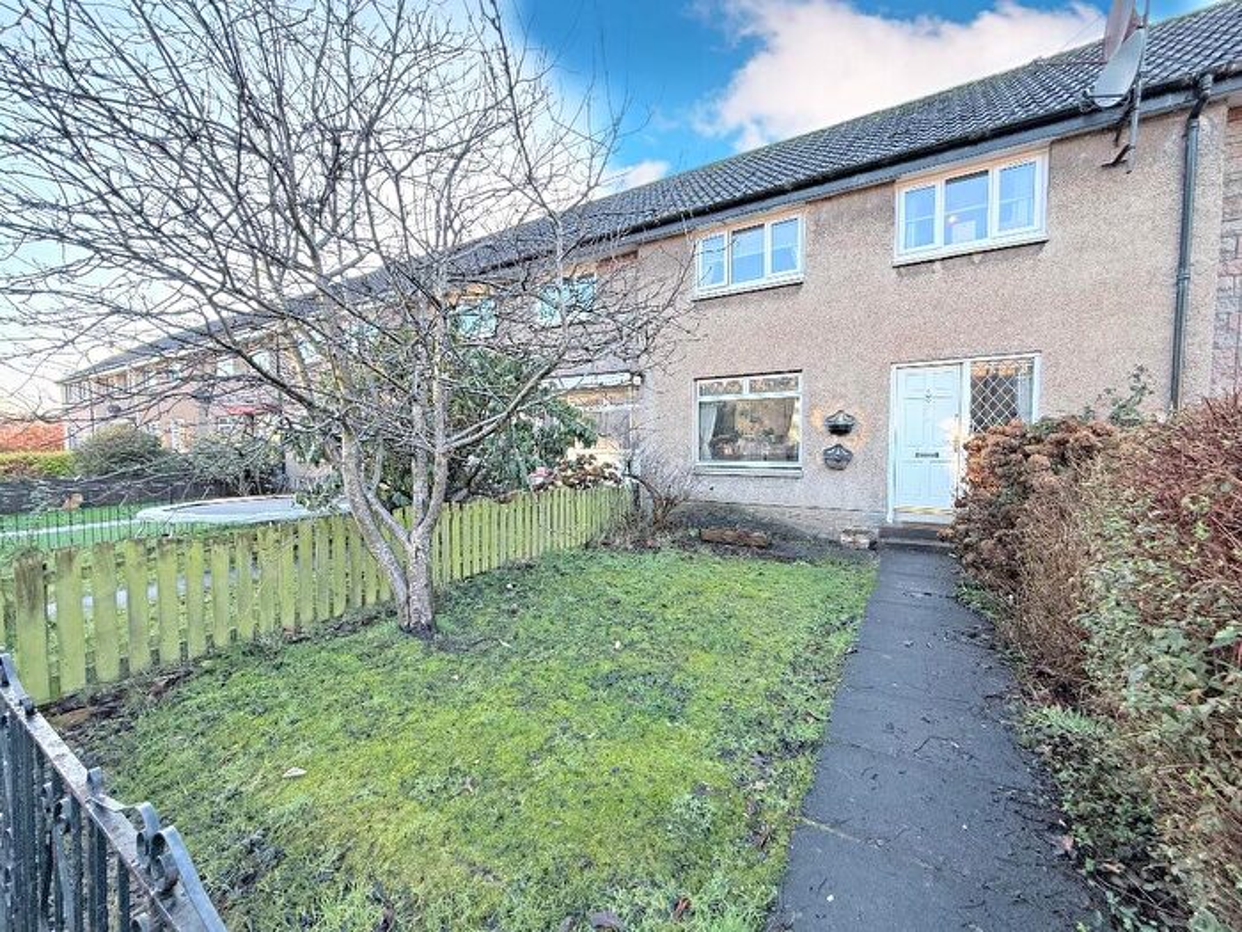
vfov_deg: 85.7
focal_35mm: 14
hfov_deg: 102.1
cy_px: 466
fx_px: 502
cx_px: 621
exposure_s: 1/99
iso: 64
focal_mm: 2.22
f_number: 2.2
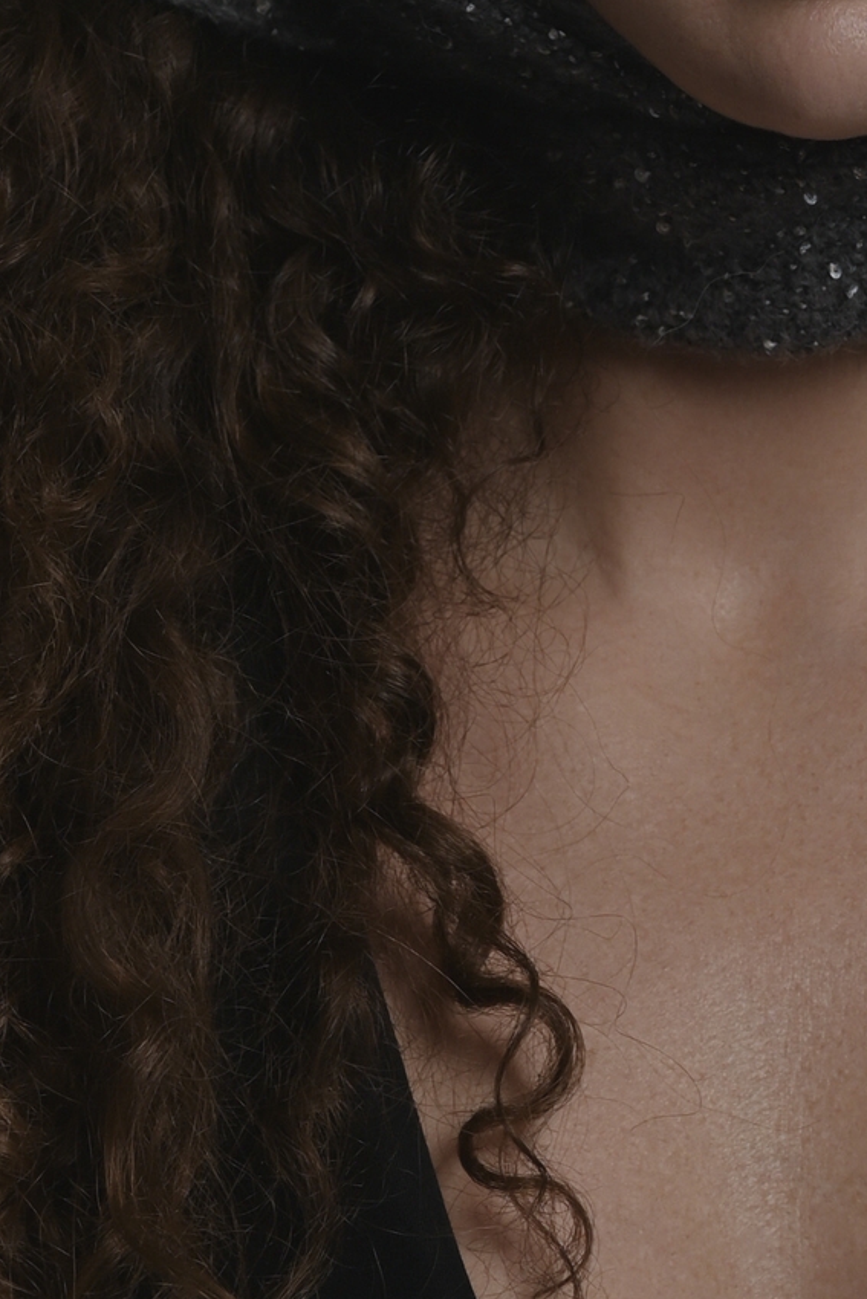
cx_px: 801
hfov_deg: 6.7
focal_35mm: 206
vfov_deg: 10.0
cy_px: 449
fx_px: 7438
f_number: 6.7
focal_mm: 50
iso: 100
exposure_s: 1/125
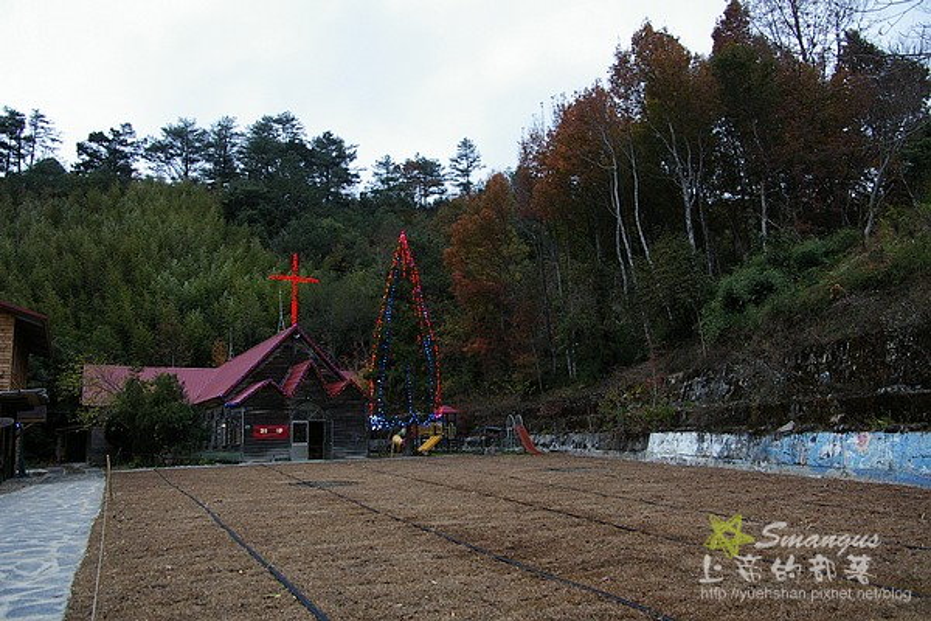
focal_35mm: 24
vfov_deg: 53.1
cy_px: 310
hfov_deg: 73.7
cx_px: 466
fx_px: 621
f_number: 5.6
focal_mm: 16
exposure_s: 1/8
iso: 800
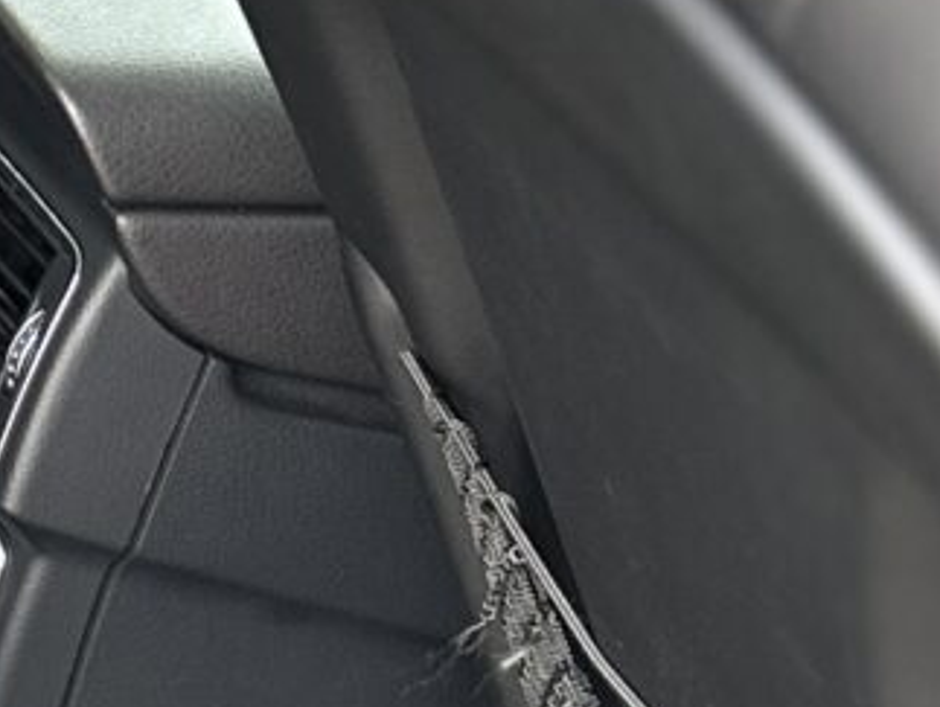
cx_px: -1612
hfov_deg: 9.0
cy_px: 285
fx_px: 5165
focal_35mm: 190
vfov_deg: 7.8
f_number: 1.78
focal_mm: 6.86
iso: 100
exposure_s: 1/121
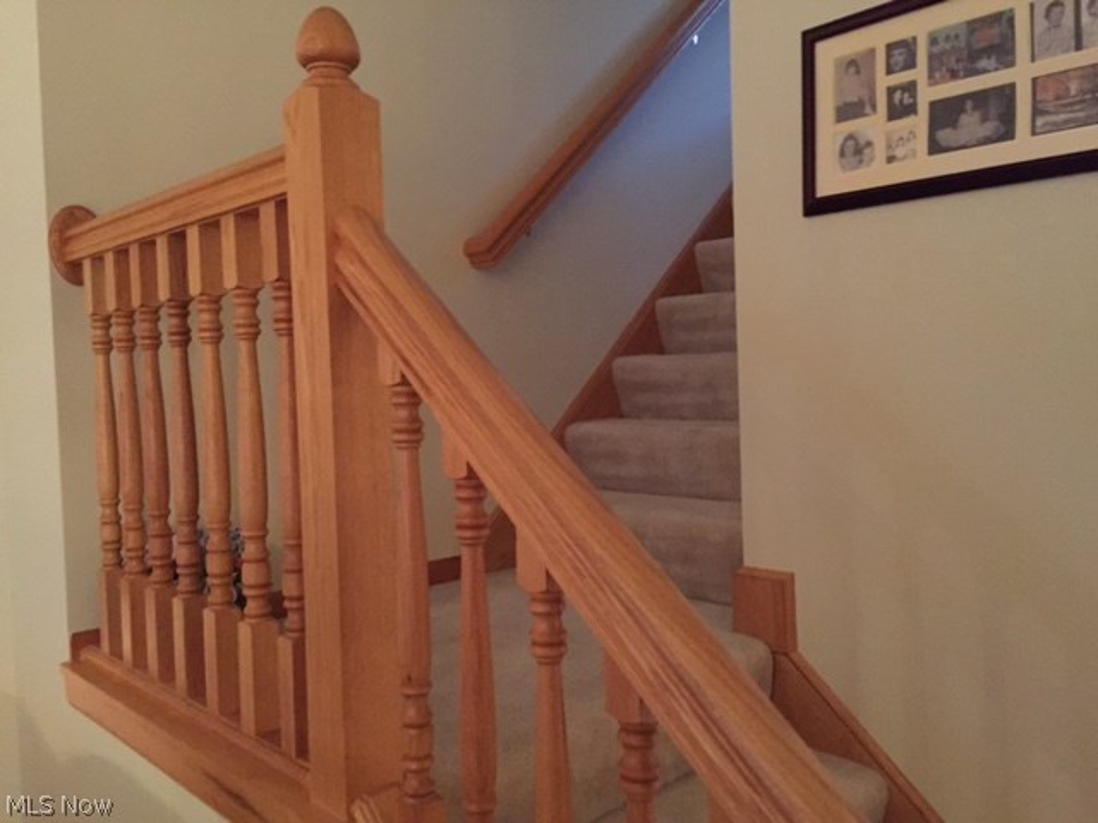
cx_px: 549
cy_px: 412
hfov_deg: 61.7
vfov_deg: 48.2
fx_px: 920
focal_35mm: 29
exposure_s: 1/15
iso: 640
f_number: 2.2
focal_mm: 4.15
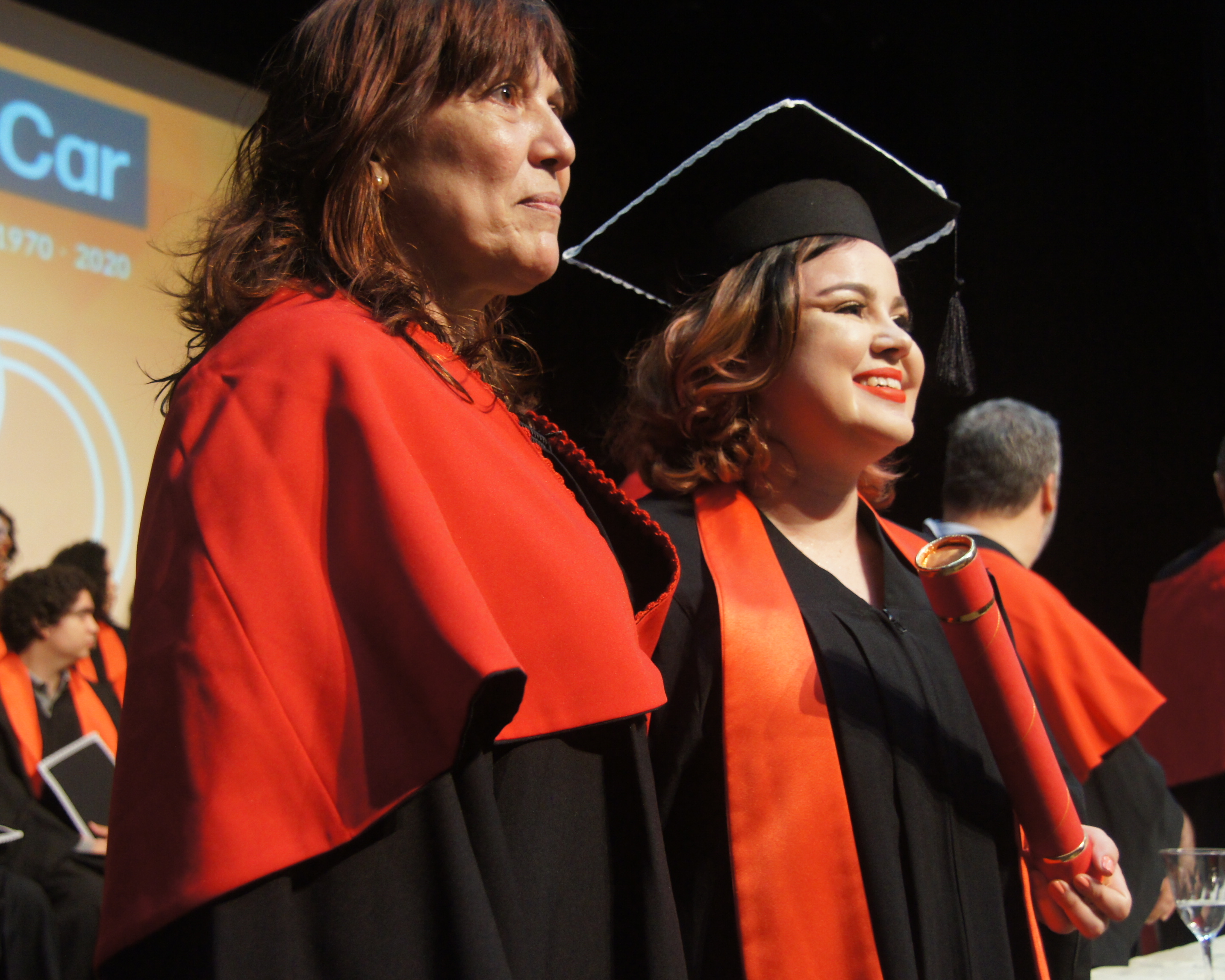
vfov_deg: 30.8
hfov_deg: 38.0
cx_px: 624
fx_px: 1777
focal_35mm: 49
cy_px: 475
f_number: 4
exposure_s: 1/40
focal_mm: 28
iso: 1600
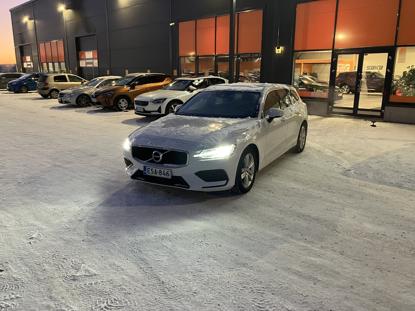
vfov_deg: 49.7
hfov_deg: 63.4
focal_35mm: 28
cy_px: 156
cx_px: 208
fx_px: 336
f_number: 1.8
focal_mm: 3.99
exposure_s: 1/50
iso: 320
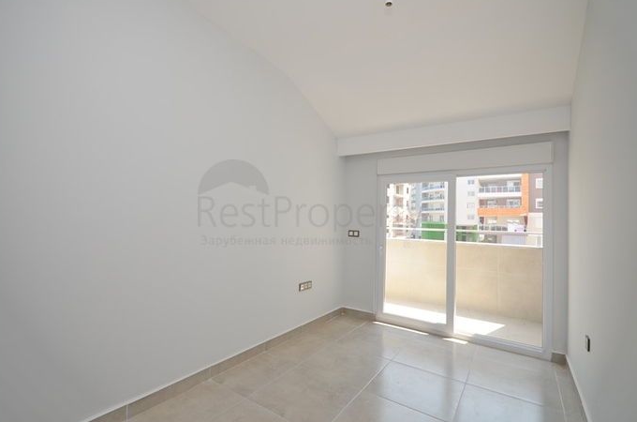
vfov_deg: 73.4
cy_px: 204
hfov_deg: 96.9
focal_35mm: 16
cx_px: 311
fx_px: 282
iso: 140
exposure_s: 1/125
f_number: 5.6
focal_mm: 10
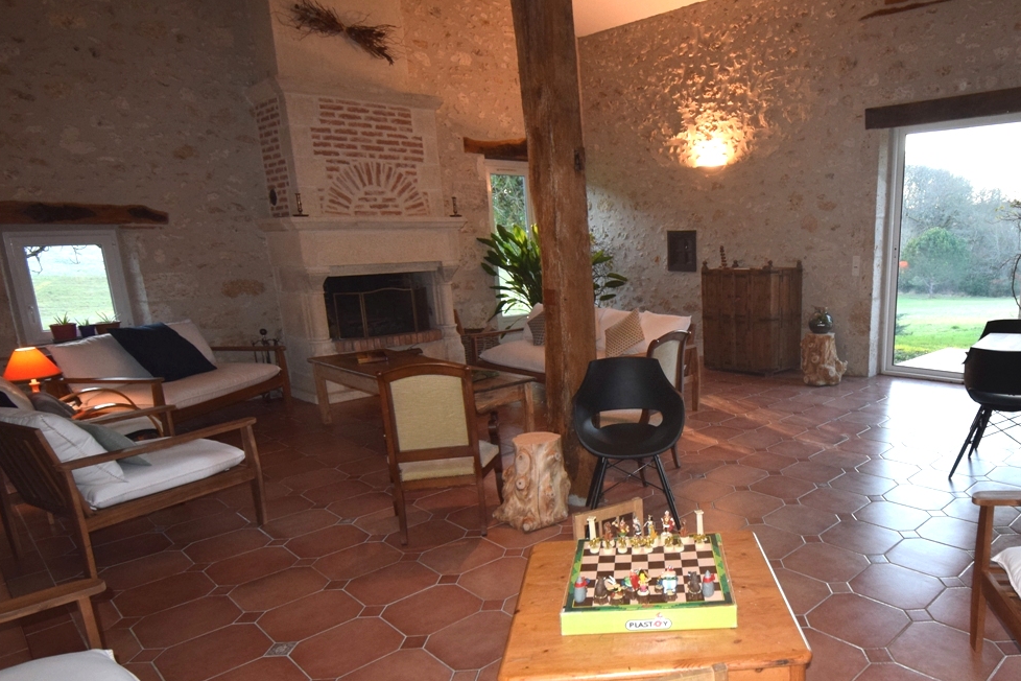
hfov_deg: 73.8
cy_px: 407
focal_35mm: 23
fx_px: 652
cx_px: 680
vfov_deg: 54.7
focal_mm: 10
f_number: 5.6
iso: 800
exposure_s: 1/125
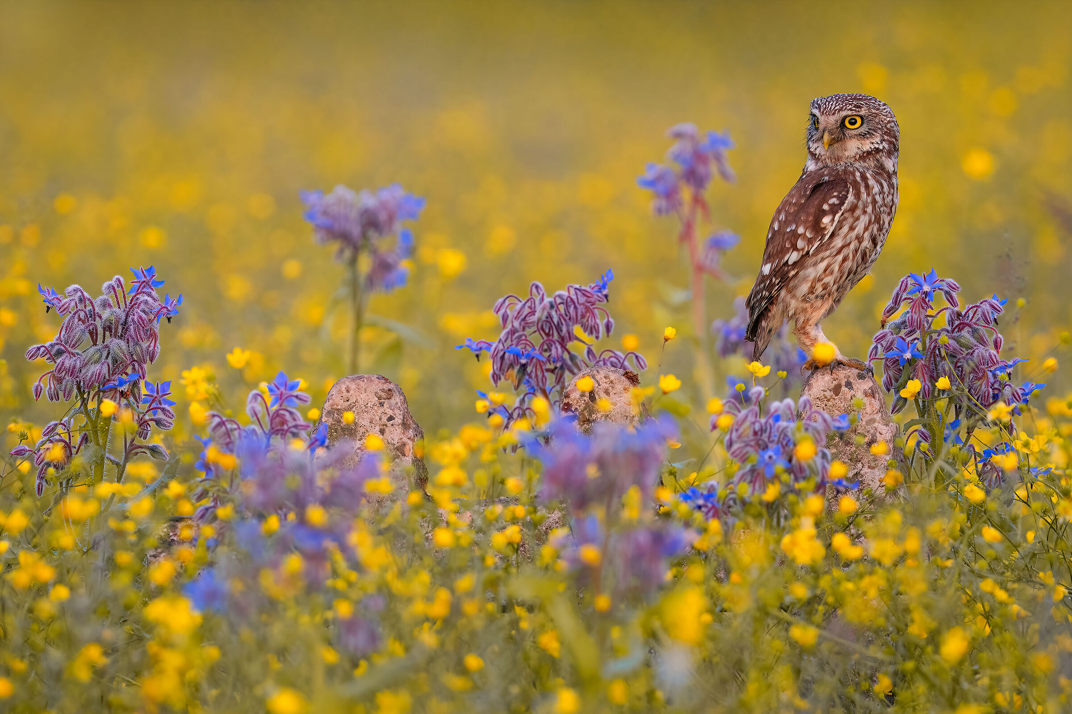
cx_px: 536
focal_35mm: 595
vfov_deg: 2.3
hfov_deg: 3.5
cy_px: 357
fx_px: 17716
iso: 1250
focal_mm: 397
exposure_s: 1/160
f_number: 6.3
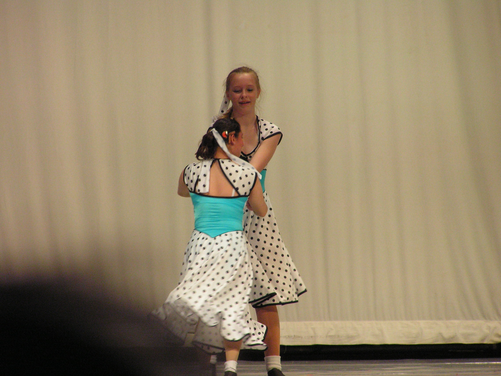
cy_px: 188
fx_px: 4848
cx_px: 250
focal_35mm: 335
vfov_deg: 4.4
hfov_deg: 5.9
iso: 200
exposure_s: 1/100
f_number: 3.5
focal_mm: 55.6
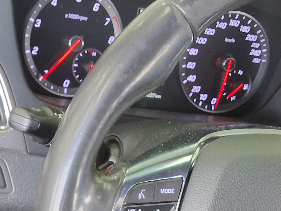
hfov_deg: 25.7
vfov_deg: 18.8
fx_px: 601
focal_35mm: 74
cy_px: 257
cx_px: 41
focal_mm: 2.91
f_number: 1.9
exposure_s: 1/40
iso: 125
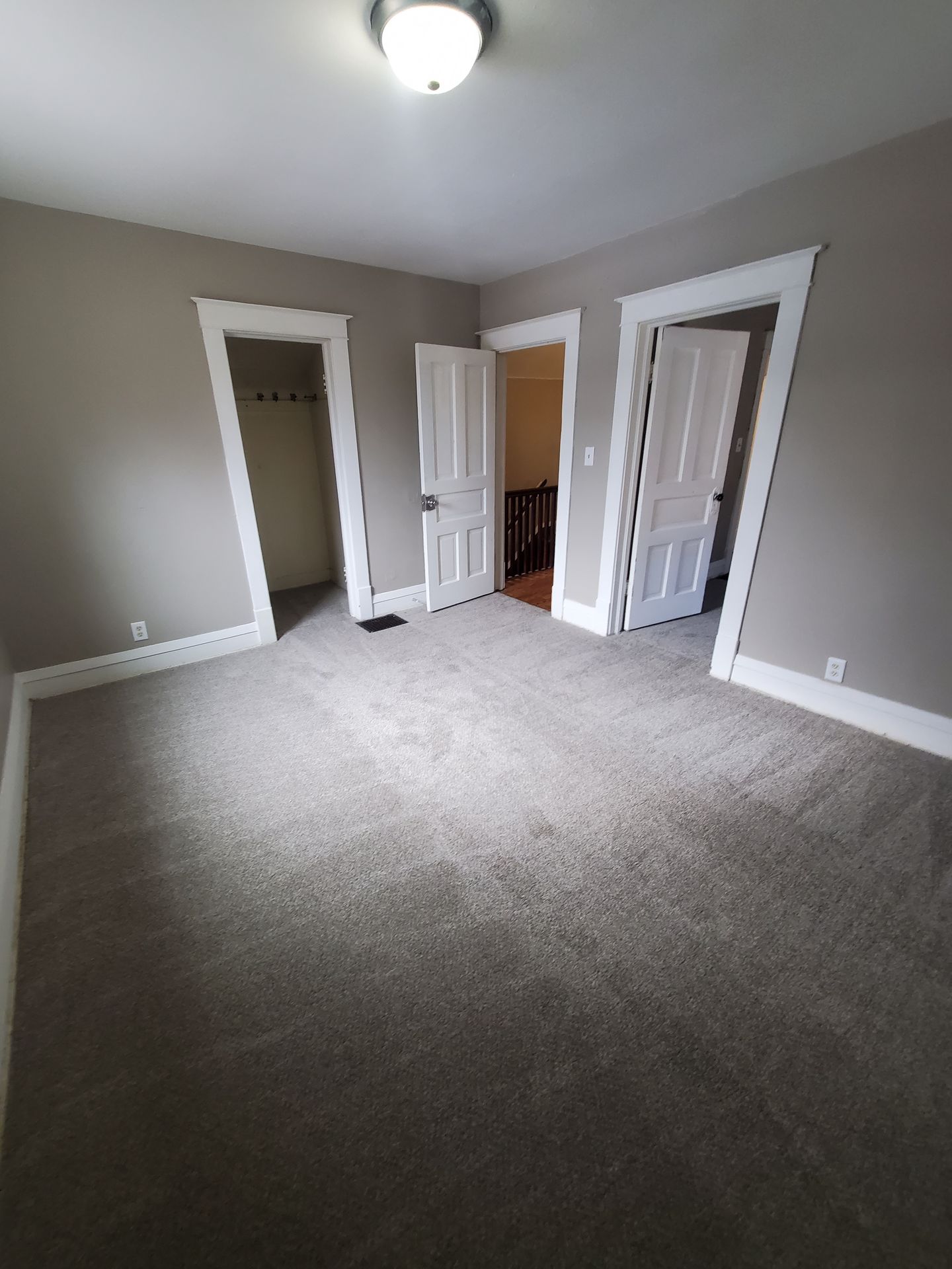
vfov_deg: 106.2
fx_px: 477
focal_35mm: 13
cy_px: 634
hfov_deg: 89.9
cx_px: 476
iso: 250
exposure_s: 1/60
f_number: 2.2
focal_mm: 1.8
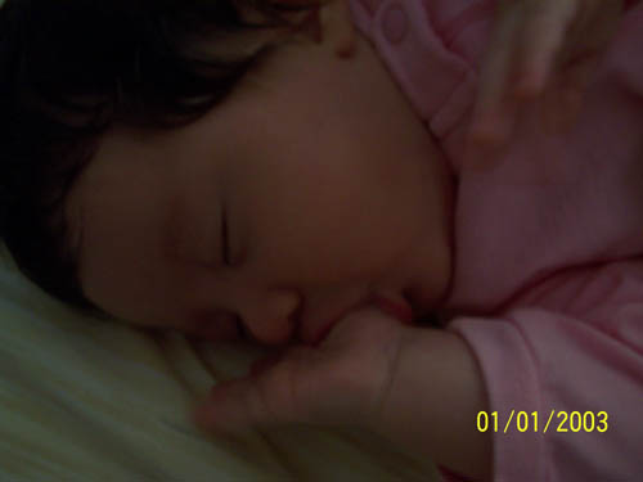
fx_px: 687
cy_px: 241
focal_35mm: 37
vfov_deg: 38.7
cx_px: 322
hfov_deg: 50.1
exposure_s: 1/8
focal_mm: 5.6
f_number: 2.8
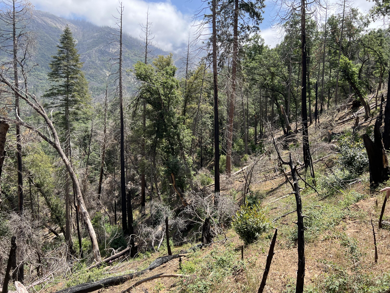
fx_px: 293
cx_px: 195
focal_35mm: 26
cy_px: 146
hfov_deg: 67.3
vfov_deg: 53.1
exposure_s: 1/1377
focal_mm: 5.7
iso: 50
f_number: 1.5
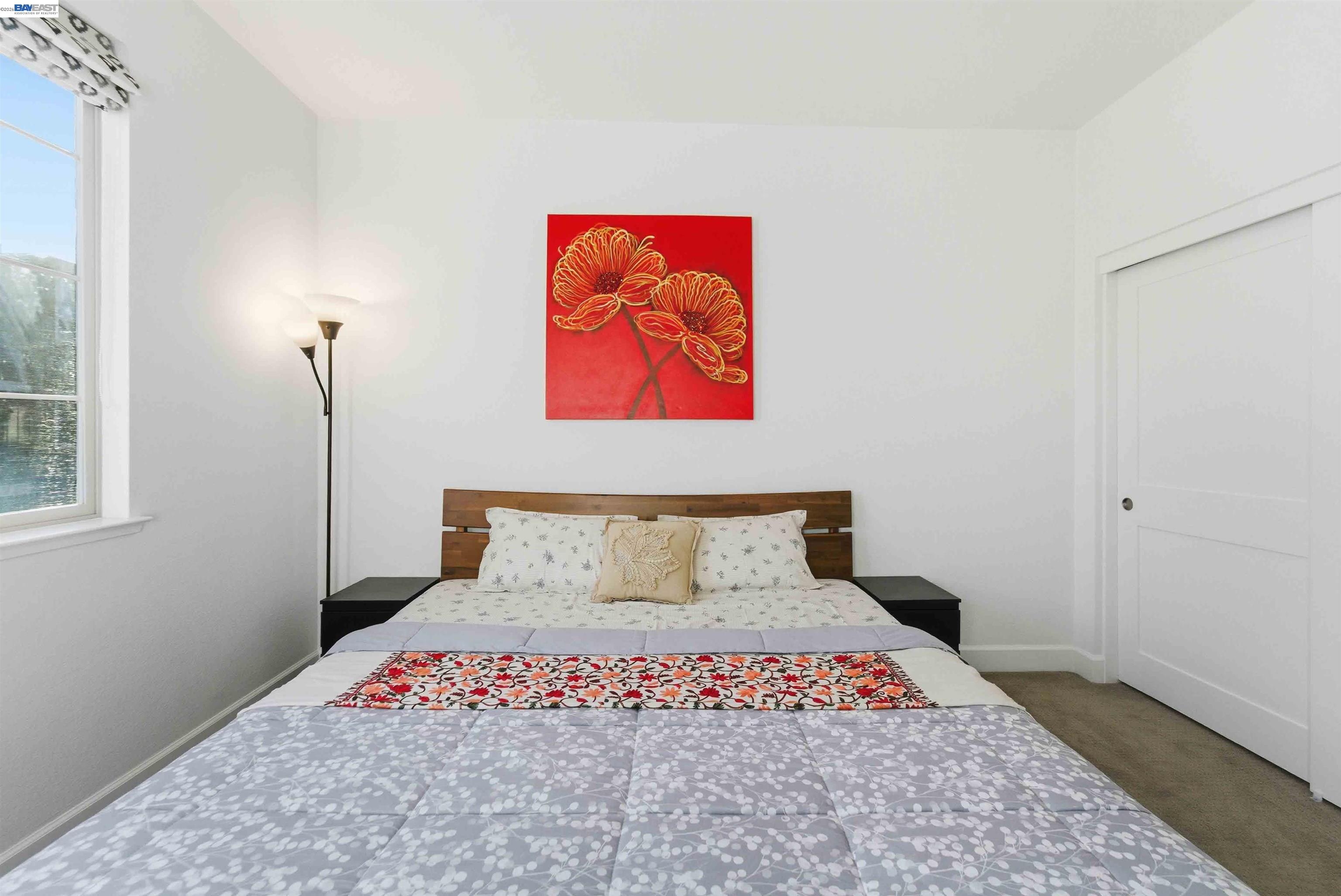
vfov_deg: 81.3
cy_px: 448
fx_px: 522
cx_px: 670
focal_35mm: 14
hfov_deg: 104.2
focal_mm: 14
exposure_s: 1/1600
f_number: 8
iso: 2000
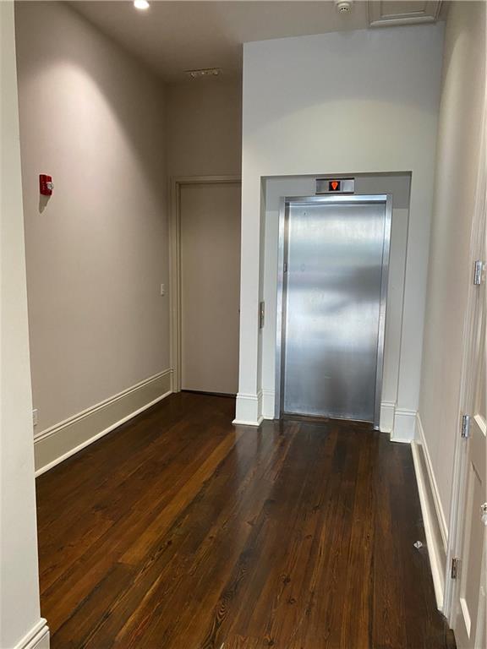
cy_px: 324
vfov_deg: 67.3
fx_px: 488
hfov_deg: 53.1
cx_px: 244
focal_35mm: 26
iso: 320
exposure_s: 1/60
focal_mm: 4.25
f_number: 1.8
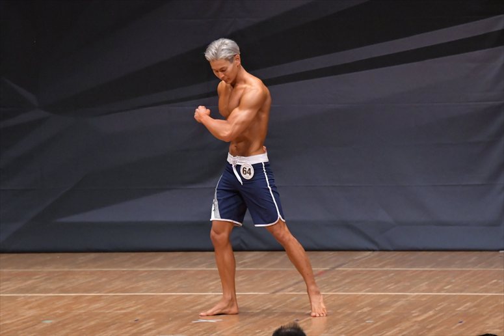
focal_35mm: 285
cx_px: 252
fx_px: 3988
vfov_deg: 4.8
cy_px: 168
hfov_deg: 7.2
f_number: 5.6
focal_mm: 190
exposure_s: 1/400
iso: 6400
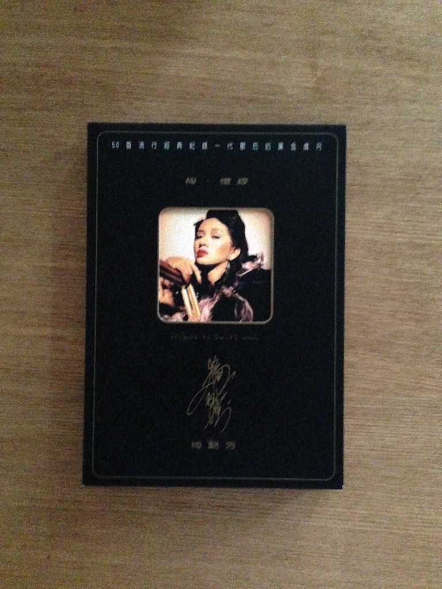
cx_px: 221
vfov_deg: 29.4
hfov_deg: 22.3
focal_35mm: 66
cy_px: 294
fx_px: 1124
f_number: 2.4
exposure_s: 1/15
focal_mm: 4.12
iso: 2500
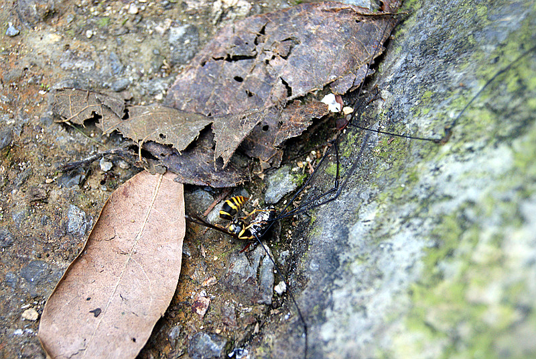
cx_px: 268
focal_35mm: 75
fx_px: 1118
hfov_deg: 27.0
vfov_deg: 18.2
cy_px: 180
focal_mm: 50
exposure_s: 1/40
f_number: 5.6
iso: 400
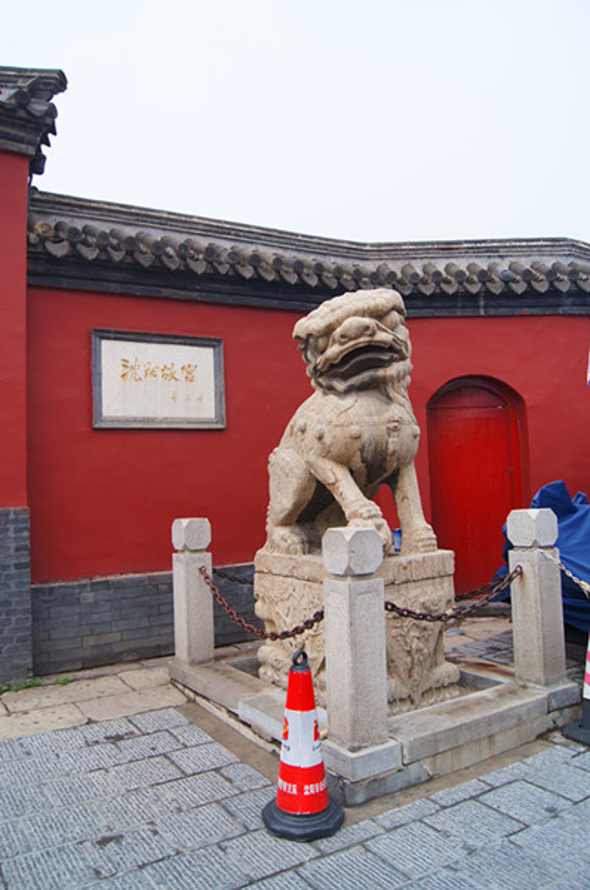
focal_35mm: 27
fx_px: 666
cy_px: 445
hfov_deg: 47.8
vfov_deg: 67.5
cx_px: 295
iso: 100
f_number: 5.6
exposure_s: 1/320
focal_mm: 18
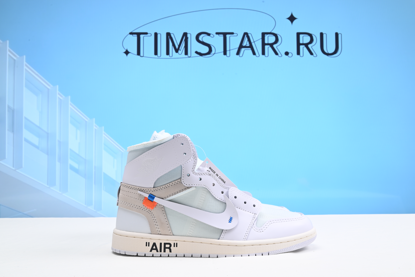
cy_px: 138
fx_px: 461
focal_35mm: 40
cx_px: 208
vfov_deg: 33.4
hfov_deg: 48.4
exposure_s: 1/2
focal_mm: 40
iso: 100
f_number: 16
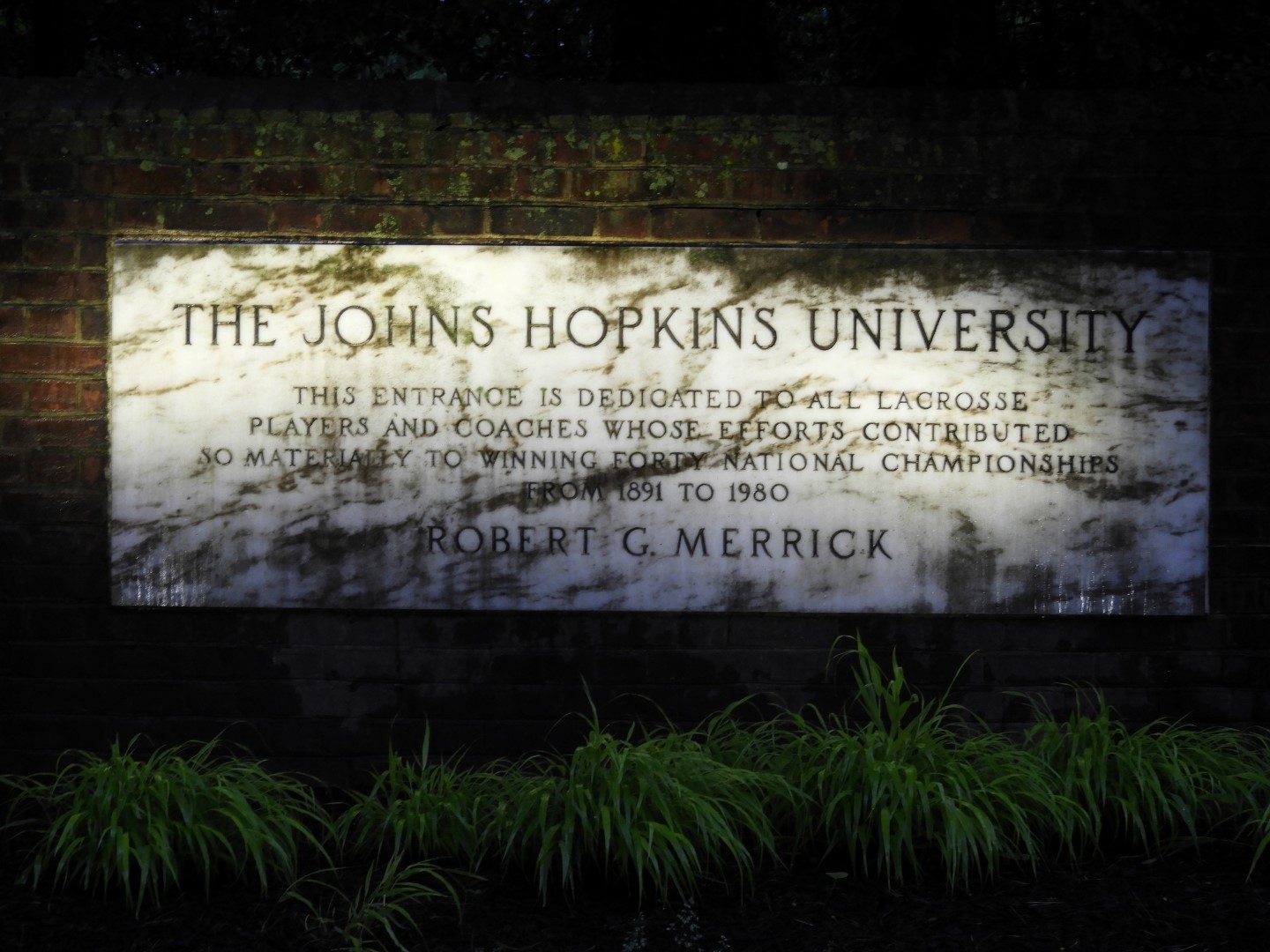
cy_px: 476
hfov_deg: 24.4
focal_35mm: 80
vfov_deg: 18.4
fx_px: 2935
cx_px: 635
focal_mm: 14.3
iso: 220
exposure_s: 1/60
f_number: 4.5
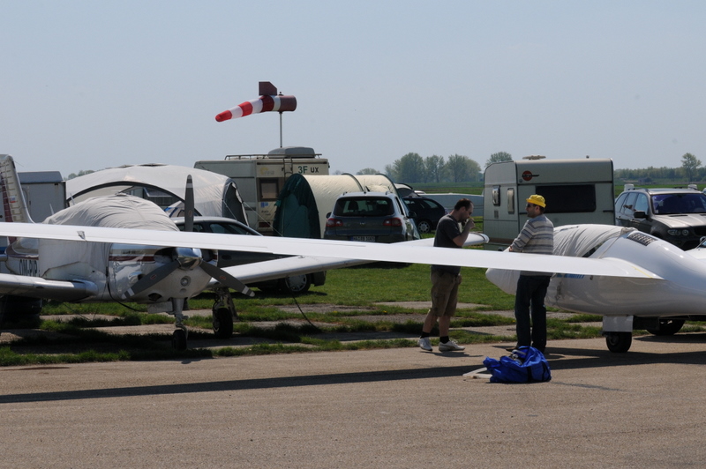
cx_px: 353
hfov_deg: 19.5
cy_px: 234
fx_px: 2057
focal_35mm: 105
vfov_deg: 13.0
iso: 500
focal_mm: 70
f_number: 16
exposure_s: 1/200
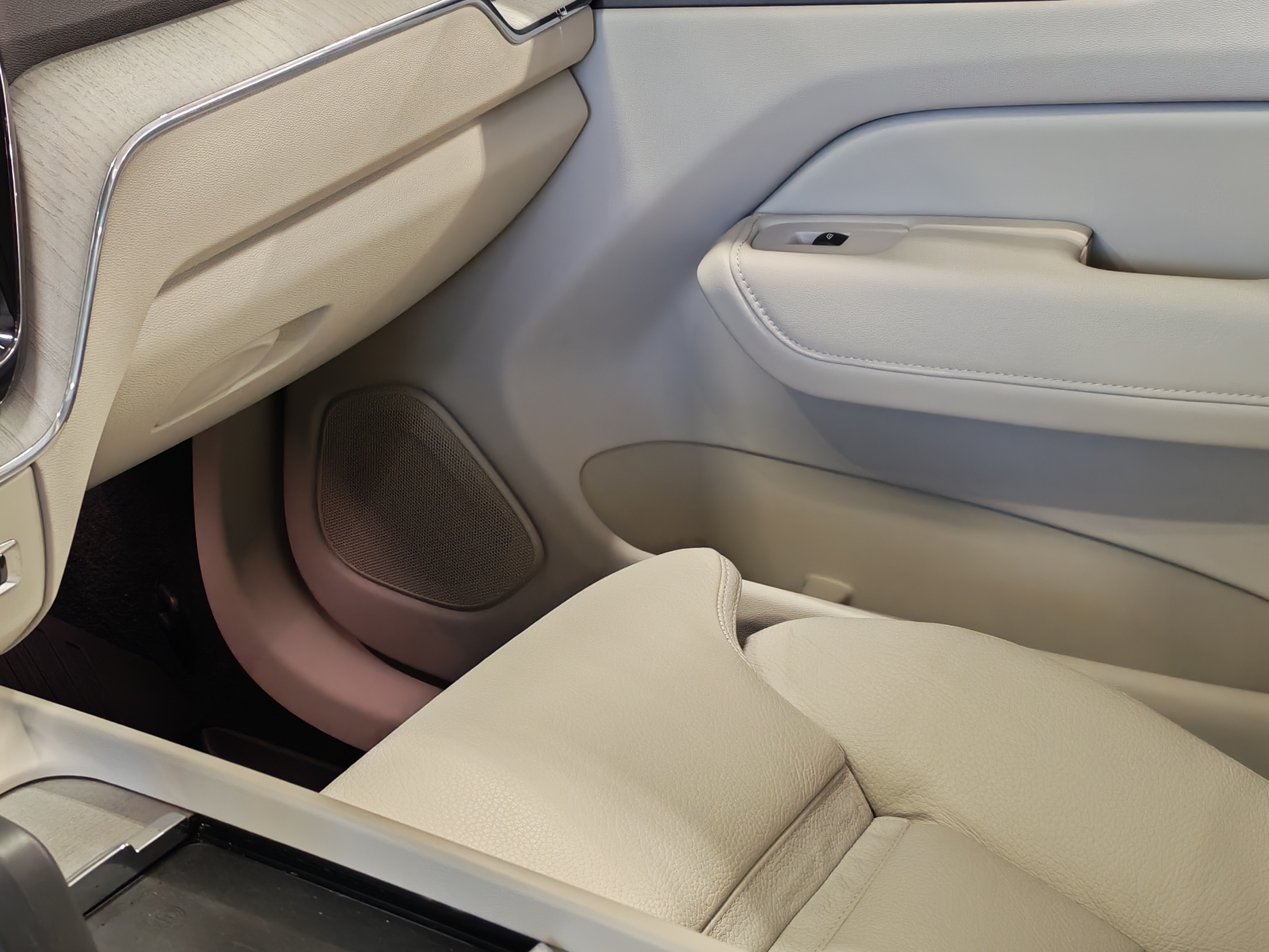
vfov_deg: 27.5
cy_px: 498
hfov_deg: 35.2
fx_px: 1943
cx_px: 279
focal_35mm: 53
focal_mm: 6.12
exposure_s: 1/50
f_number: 1.9
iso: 1087
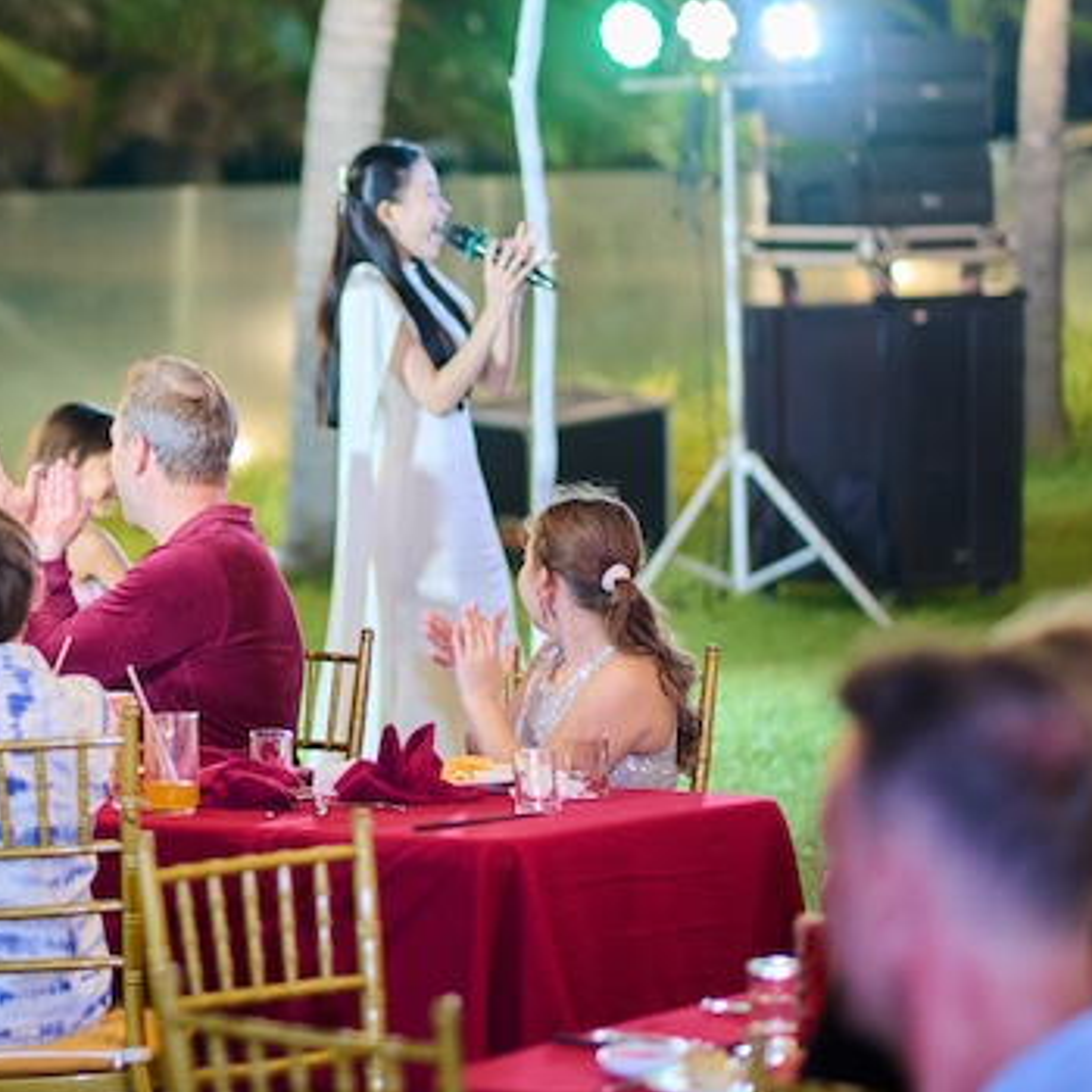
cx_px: 78
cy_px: 378
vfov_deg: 10.6
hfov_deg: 10.5
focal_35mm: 165
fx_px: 5889
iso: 1000
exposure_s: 1/125
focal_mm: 85
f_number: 1.8
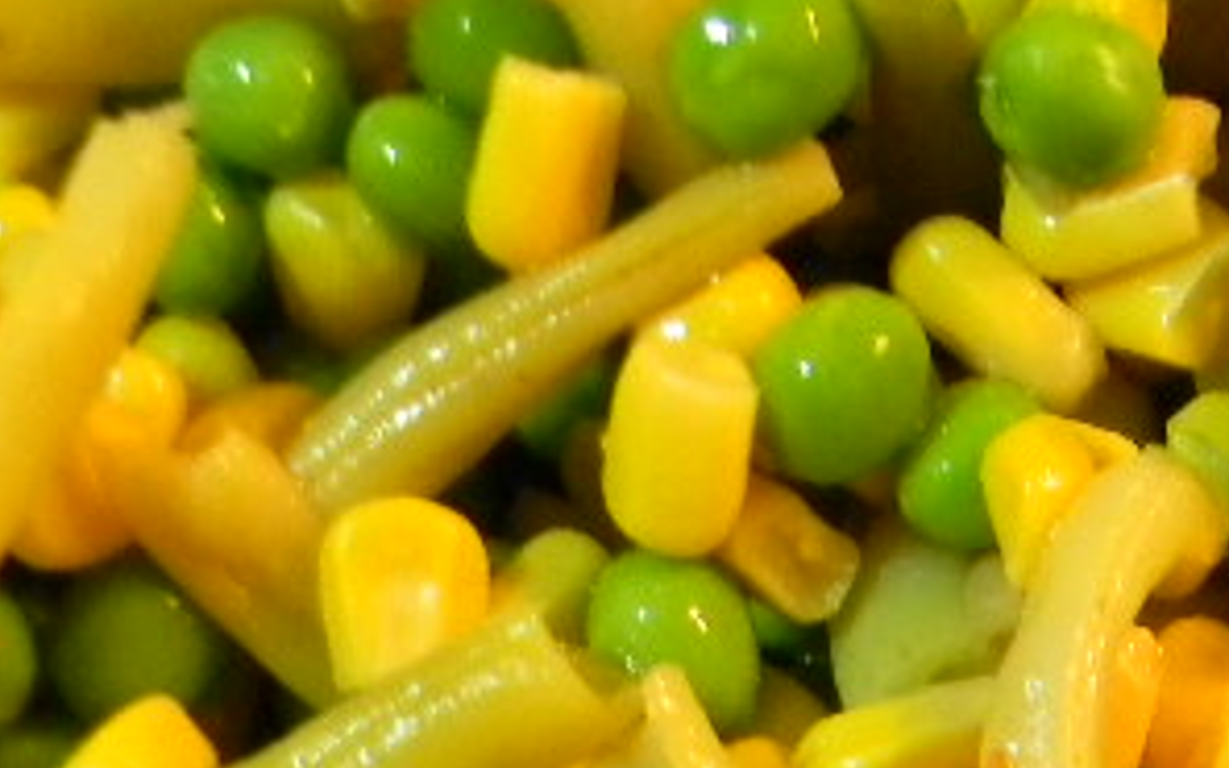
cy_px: 1245
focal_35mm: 132
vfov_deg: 9.6
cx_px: 1354
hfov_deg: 15.4
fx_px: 4421
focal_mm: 6.4
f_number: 3.7
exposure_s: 1/9.8
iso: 400
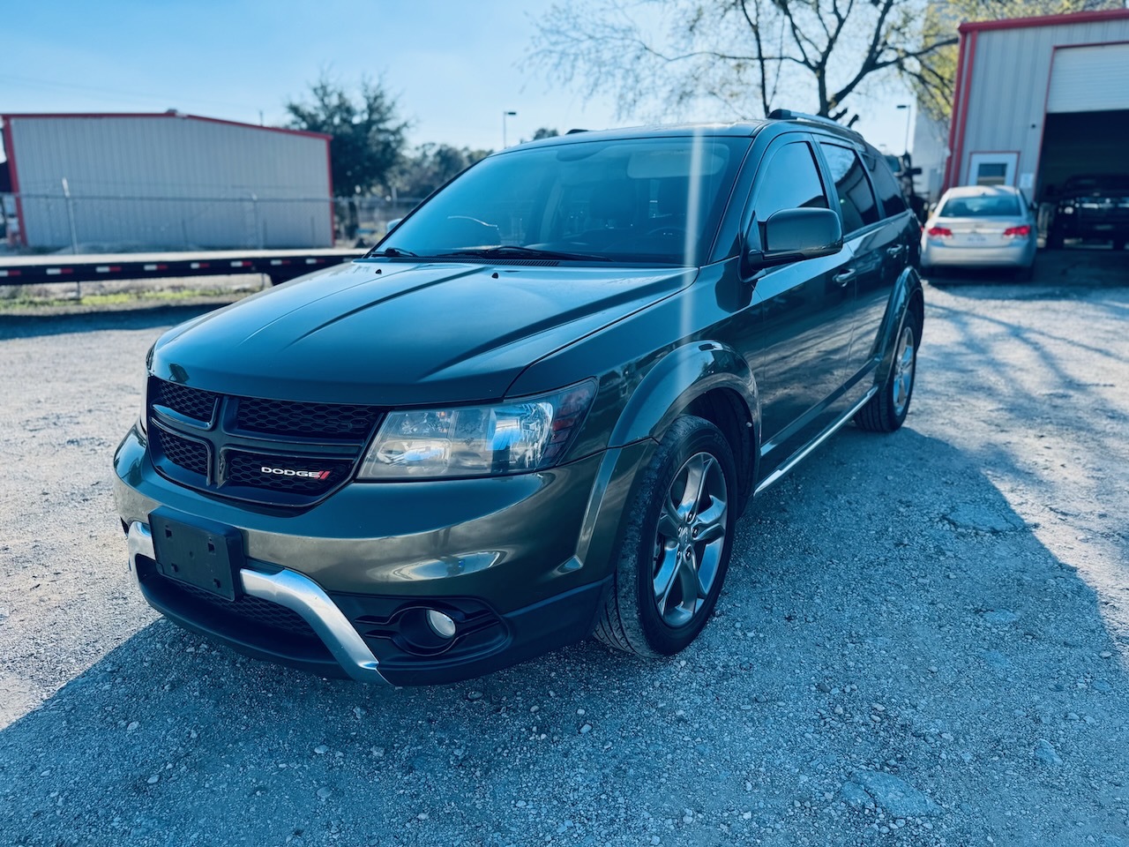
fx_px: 783
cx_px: 564
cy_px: 424
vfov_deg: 56.8
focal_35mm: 24
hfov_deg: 71.6
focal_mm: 6.76
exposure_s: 1/1560
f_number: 1.78
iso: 80
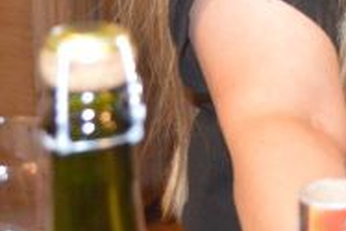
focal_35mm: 141
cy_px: -72
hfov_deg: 13.6
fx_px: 1356
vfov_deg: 9.6
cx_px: 531
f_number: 3.8
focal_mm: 22
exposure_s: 1/30
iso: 3200
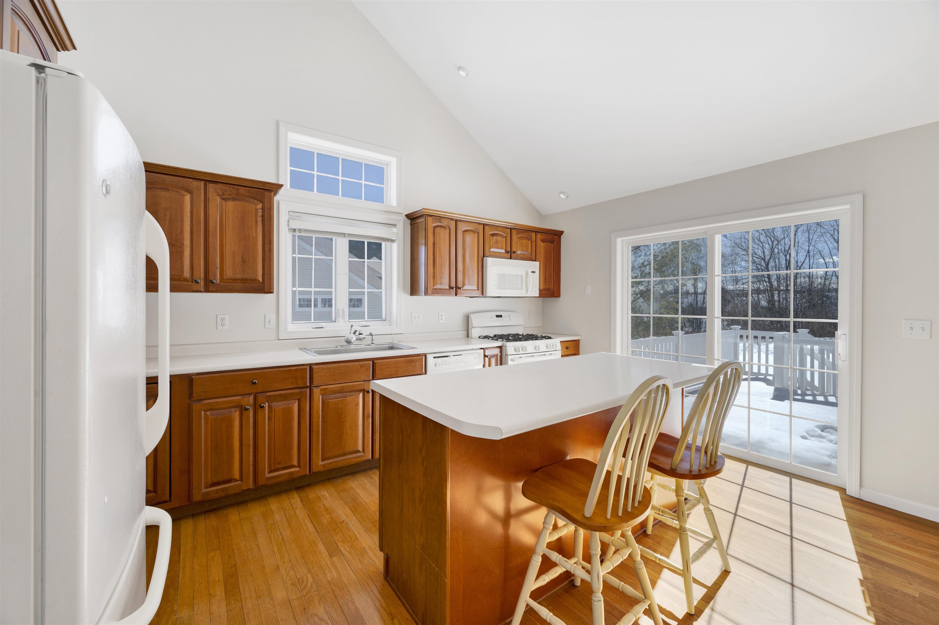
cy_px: 312
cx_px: 470
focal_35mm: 14
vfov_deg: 81.1
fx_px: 365
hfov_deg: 104.3
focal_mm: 14
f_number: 7.1
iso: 250
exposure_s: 1/125
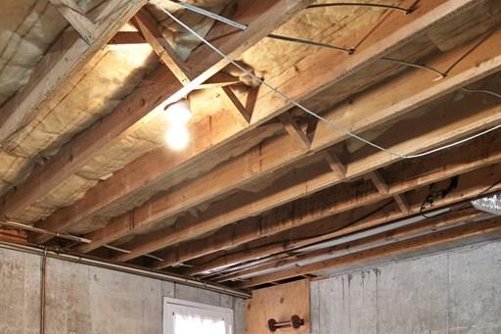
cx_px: 164
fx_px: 487
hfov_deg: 53.3
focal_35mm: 35
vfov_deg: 32.0
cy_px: 393
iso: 320
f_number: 8
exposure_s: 1/2.5
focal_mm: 14
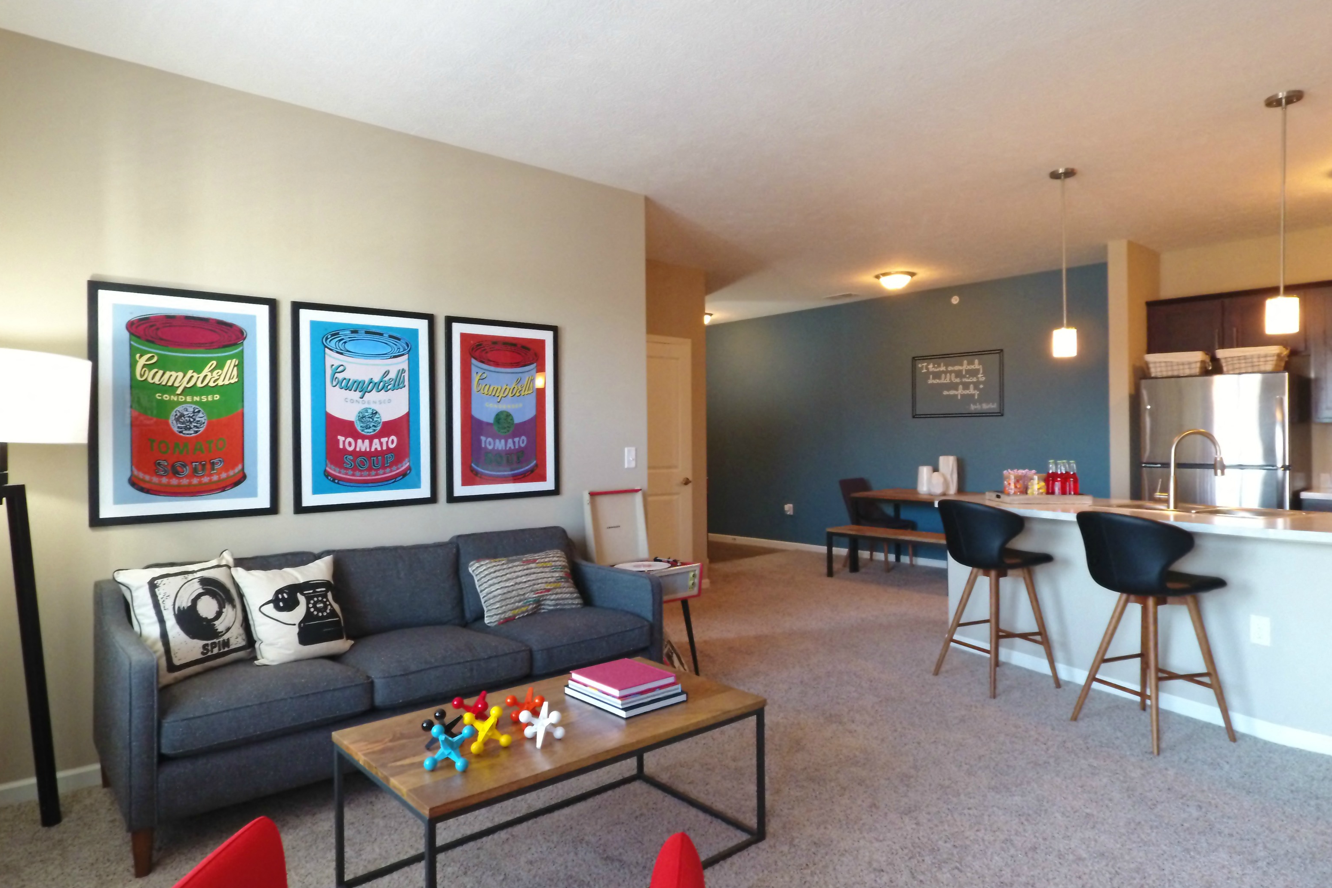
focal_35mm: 21
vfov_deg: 59.5
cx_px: 661
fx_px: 777
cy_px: 442
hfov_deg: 81.2
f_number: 2.8
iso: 757
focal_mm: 3.61
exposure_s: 1/12.5
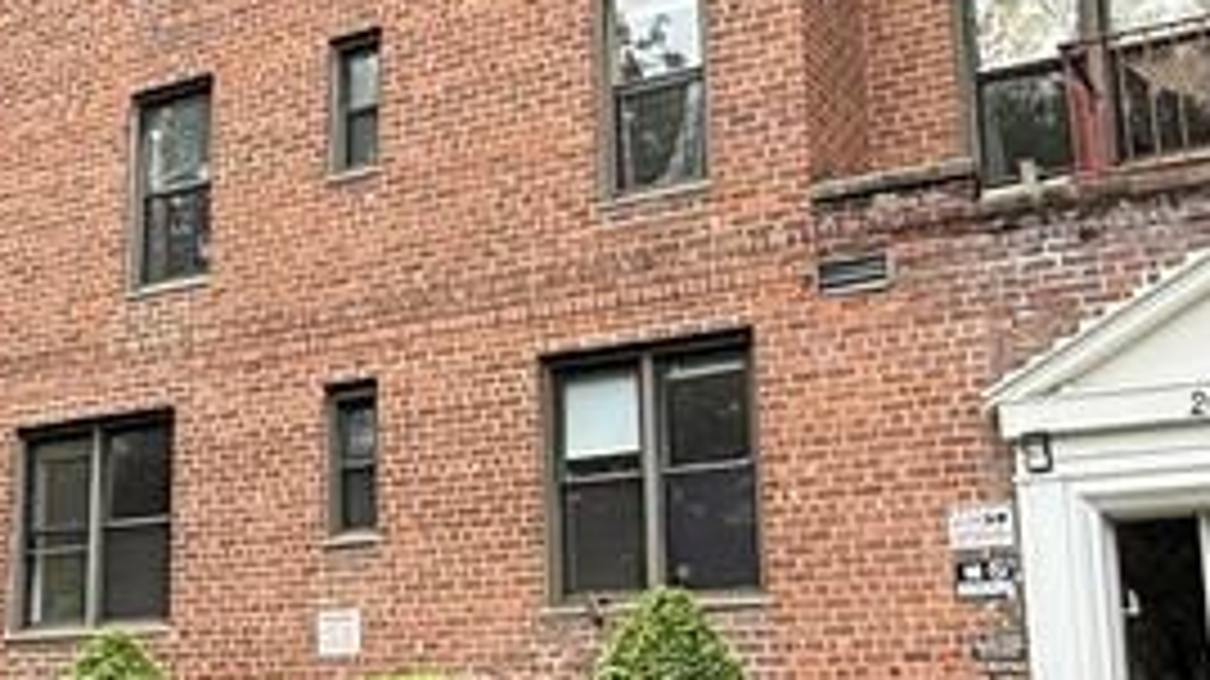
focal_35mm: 58
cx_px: 292
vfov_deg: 20.7
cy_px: 374
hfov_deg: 35.2
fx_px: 1860
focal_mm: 2.22
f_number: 2.2
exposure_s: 1/351
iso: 50
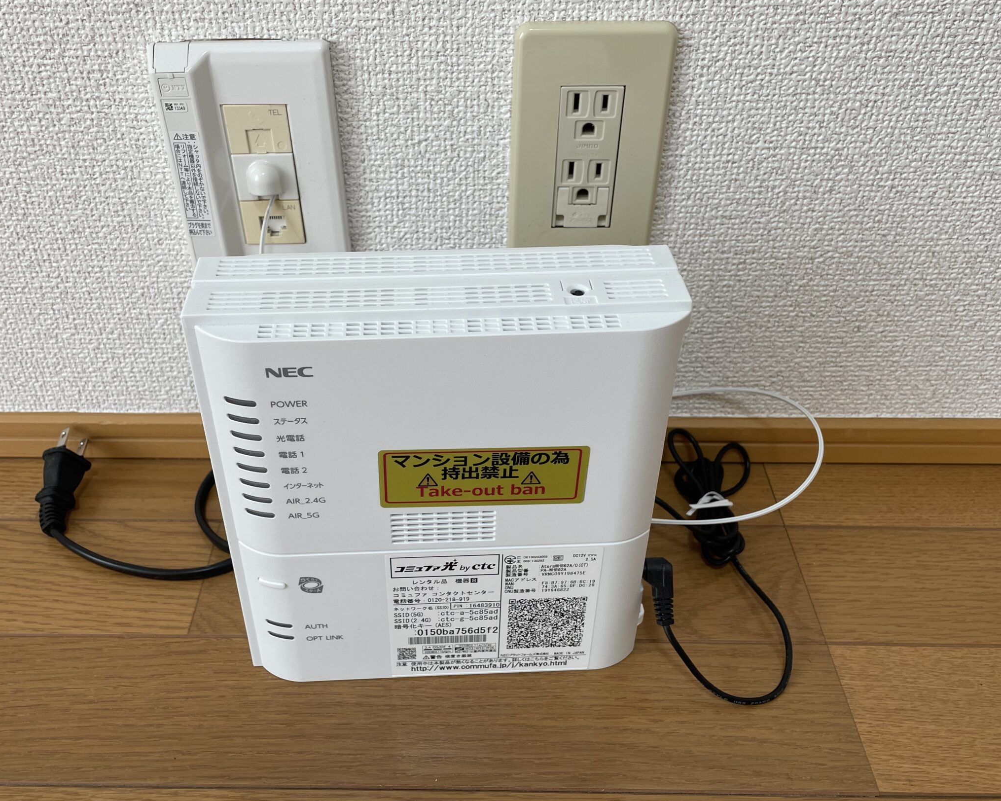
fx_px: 948
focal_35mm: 32
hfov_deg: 55.6
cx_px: 456
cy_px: 398
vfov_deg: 45.8
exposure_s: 1/121
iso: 40
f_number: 1.6
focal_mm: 4.2
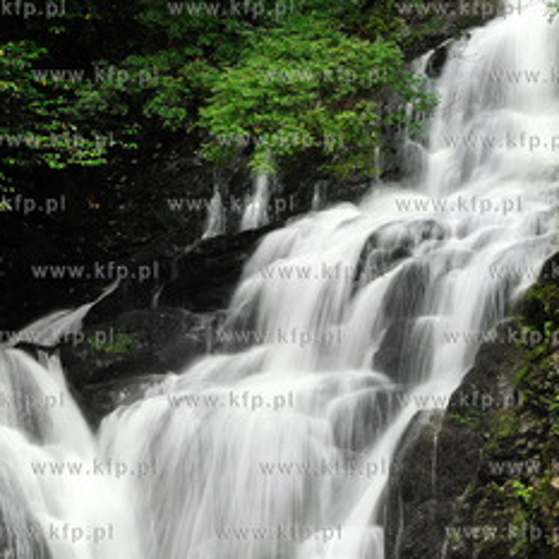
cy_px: 463
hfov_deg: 10.3
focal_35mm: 169
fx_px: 3088
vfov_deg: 10.3
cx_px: 247
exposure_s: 1/4
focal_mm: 116
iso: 200
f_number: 16
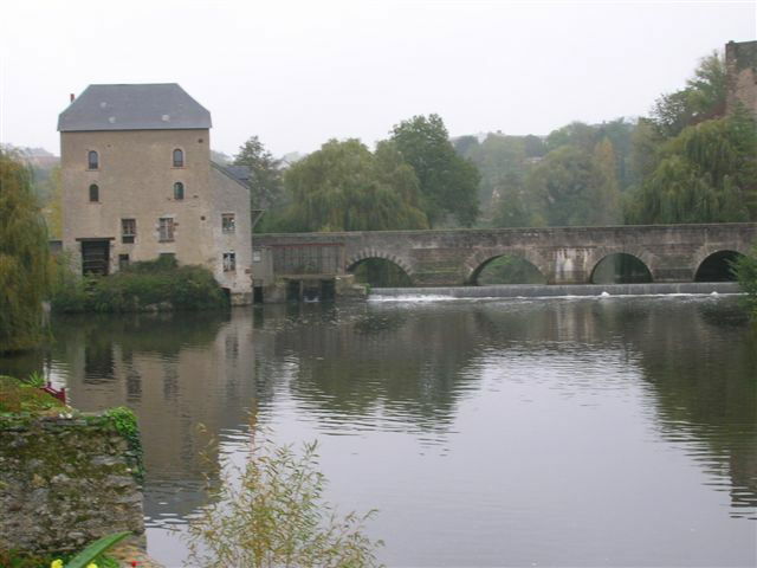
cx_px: 378
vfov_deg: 25.2
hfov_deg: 33.2
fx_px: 1268
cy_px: 284
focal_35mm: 58
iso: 50
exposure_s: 1/33.1
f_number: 5.9
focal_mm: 9.7
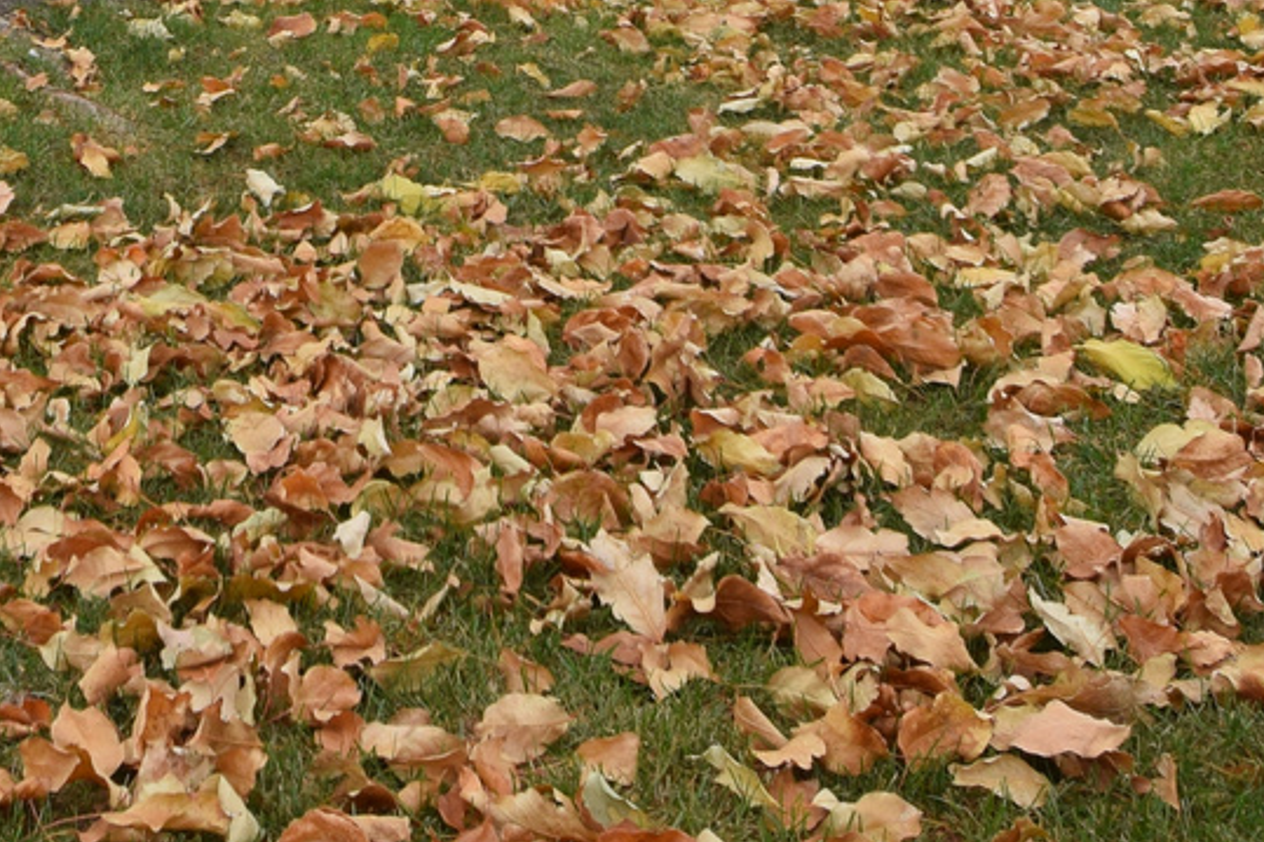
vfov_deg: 19.9
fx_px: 2001
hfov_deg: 34.2
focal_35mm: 57
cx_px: 279
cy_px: -487
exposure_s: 1/250
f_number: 8
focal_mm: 10
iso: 280
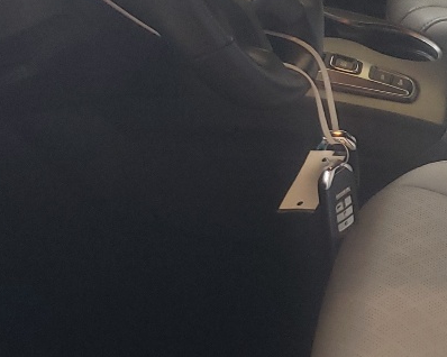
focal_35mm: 102
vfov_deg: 15.1
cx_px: 437
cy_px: 161
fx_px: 1349
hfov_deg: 18.4
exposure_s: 1/60.2
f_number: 1.5
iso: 121
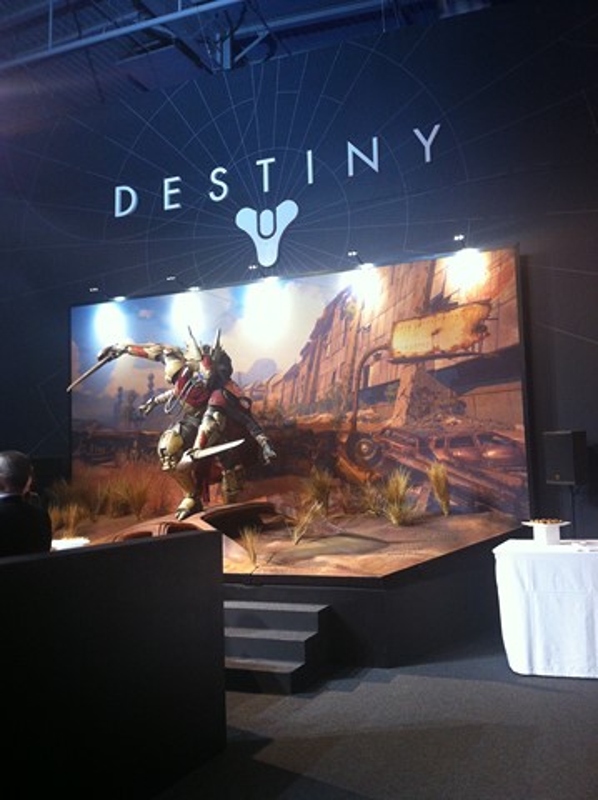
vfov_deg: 52.7
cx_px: 299
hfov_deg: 40.6
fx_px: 808
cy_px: 400
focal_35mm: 35
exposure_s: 1/17
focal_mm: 3.85
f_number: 2.8
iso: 200
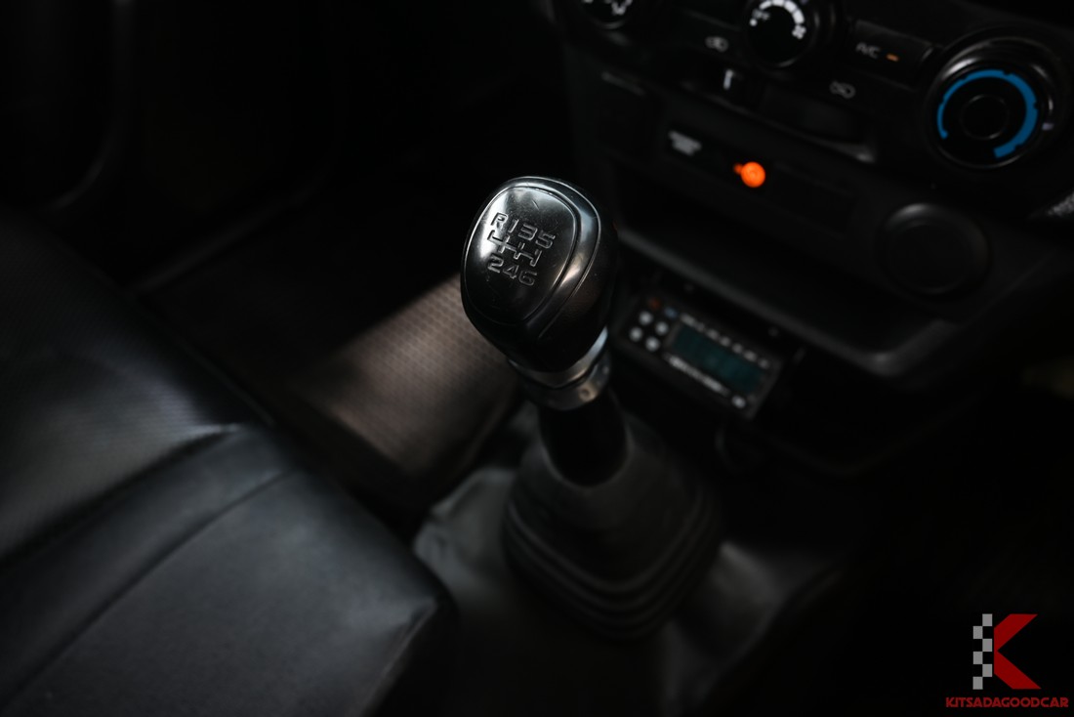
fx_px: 776
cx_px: 537
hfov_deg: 69.4
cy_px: 358
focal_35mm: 26
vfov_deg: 49.6
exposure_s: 1/30
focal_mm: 26
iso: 400
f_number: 5.6
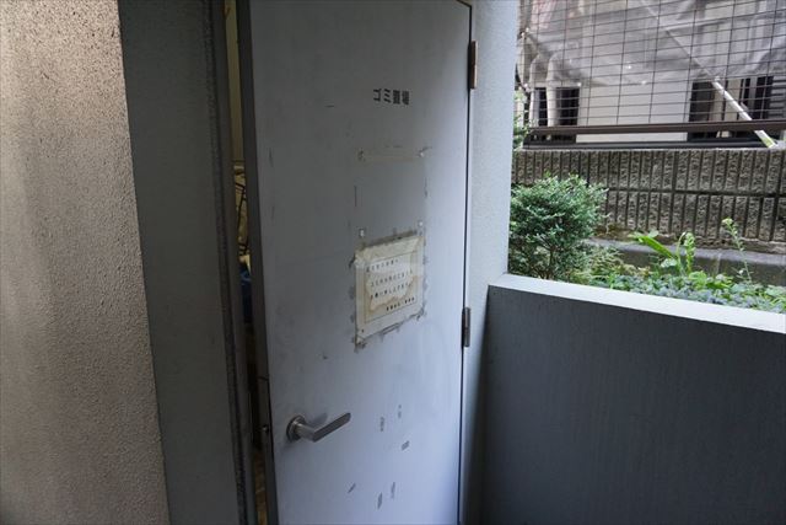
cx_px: 393
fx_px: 524
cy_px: 262
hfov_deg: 73.7
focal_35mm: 24
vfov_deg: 53.2
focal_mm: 16
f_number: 4
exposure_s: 1/160
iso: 1250
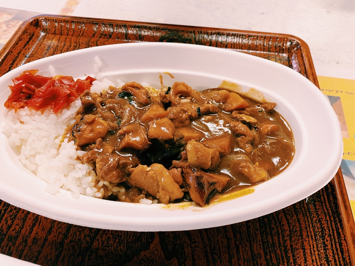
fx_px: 267
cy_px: 133
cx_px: 178
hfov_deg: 67.3
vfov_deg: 53.1
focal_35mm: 26
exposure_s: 1/60
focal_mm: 4.25
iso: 200
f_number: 1.8
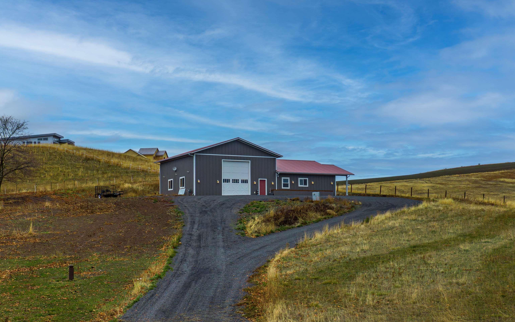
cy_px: 180
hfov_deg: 39.6
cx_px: 257
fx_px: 716
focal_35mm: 51
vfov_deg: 25.3
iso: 100
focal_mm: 8.6
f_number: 3.8
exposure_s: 1/640
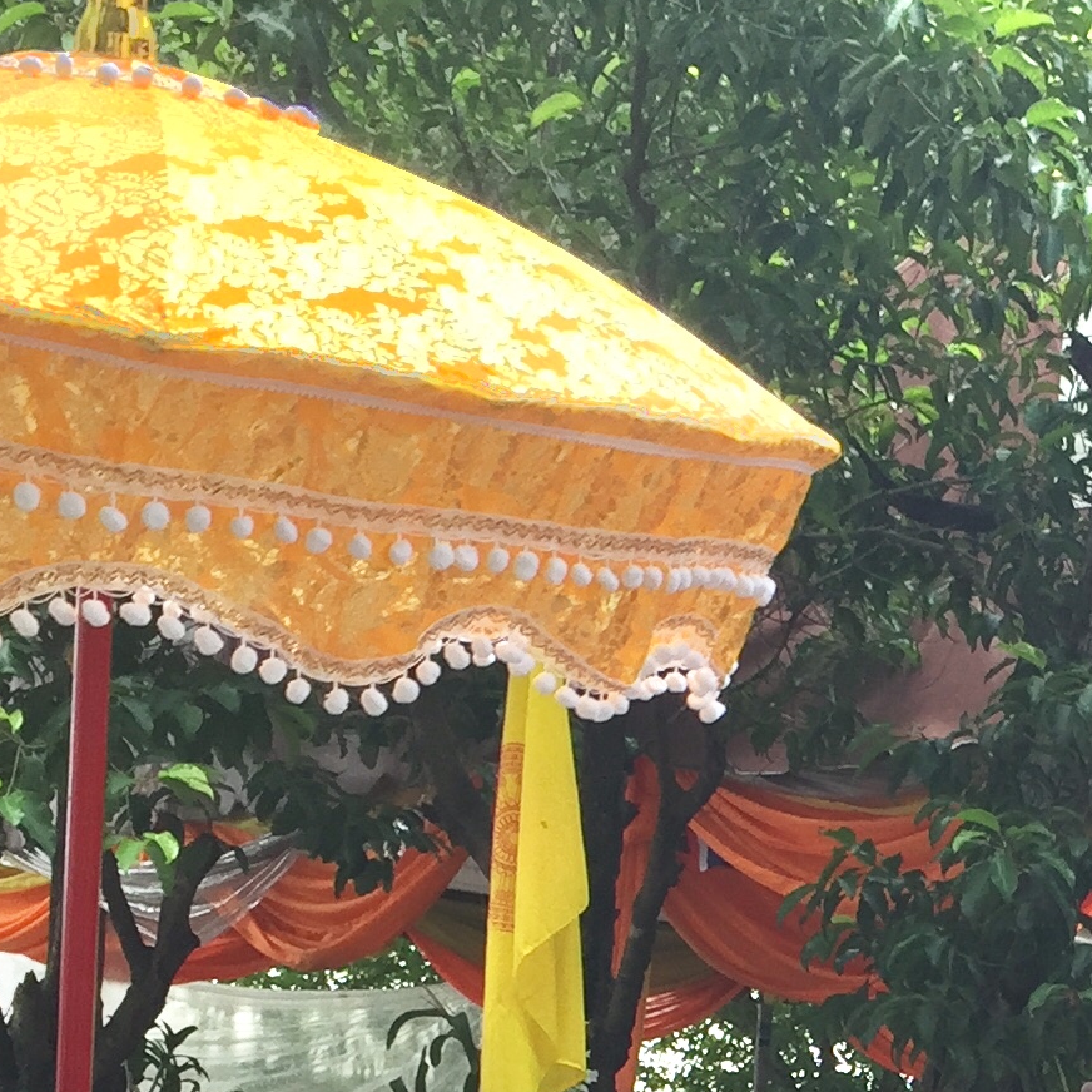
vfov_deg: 17.2
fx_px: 3426
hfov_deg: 17.4
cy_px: 1335
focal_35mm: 96
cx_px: 1245
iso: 32
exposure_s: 1/100
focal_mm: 4.15
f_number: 2.2
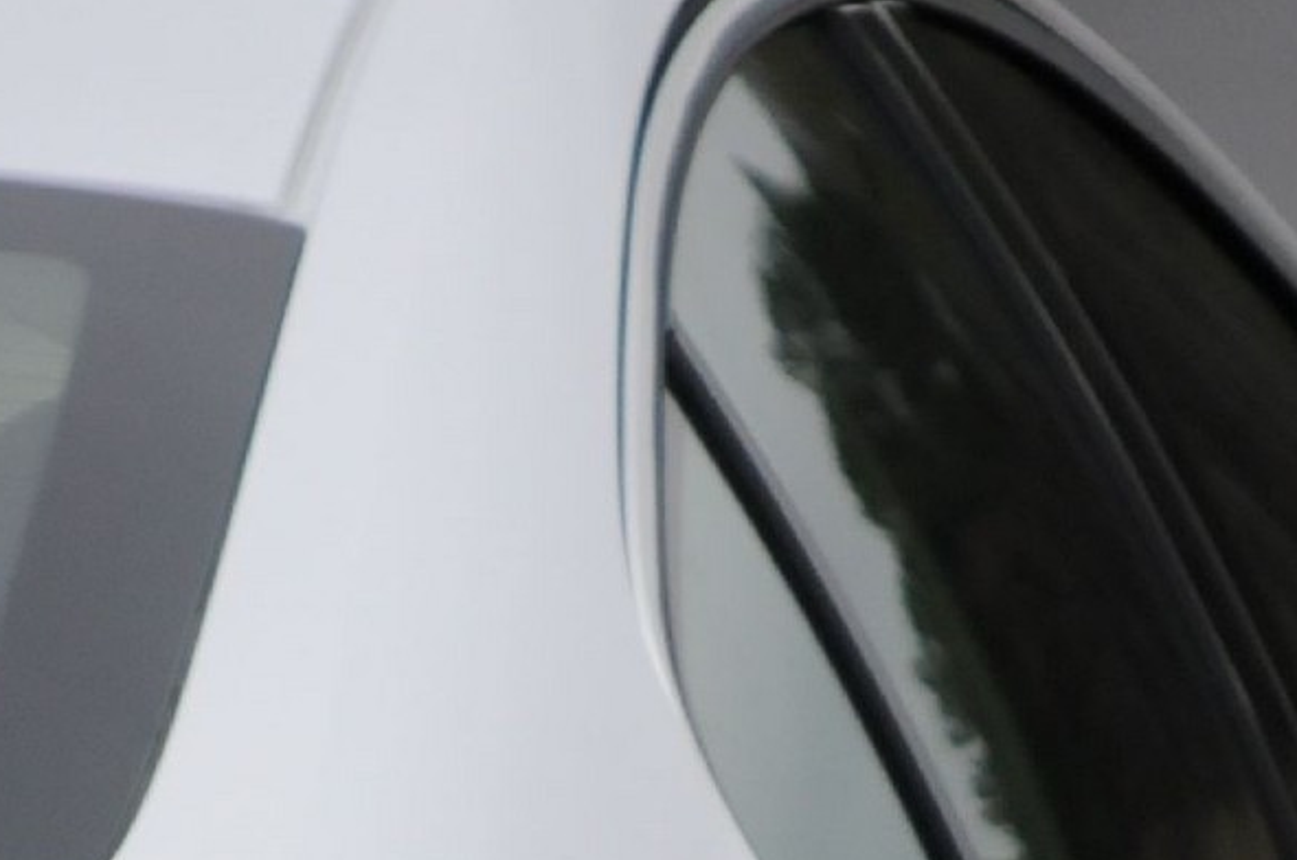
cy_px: 1622
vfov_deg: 1.3
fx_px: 36544
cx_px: 816
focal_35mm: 1016
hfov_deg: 2.0
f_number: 5.6
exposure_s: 1/1600
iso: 800
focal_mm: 160
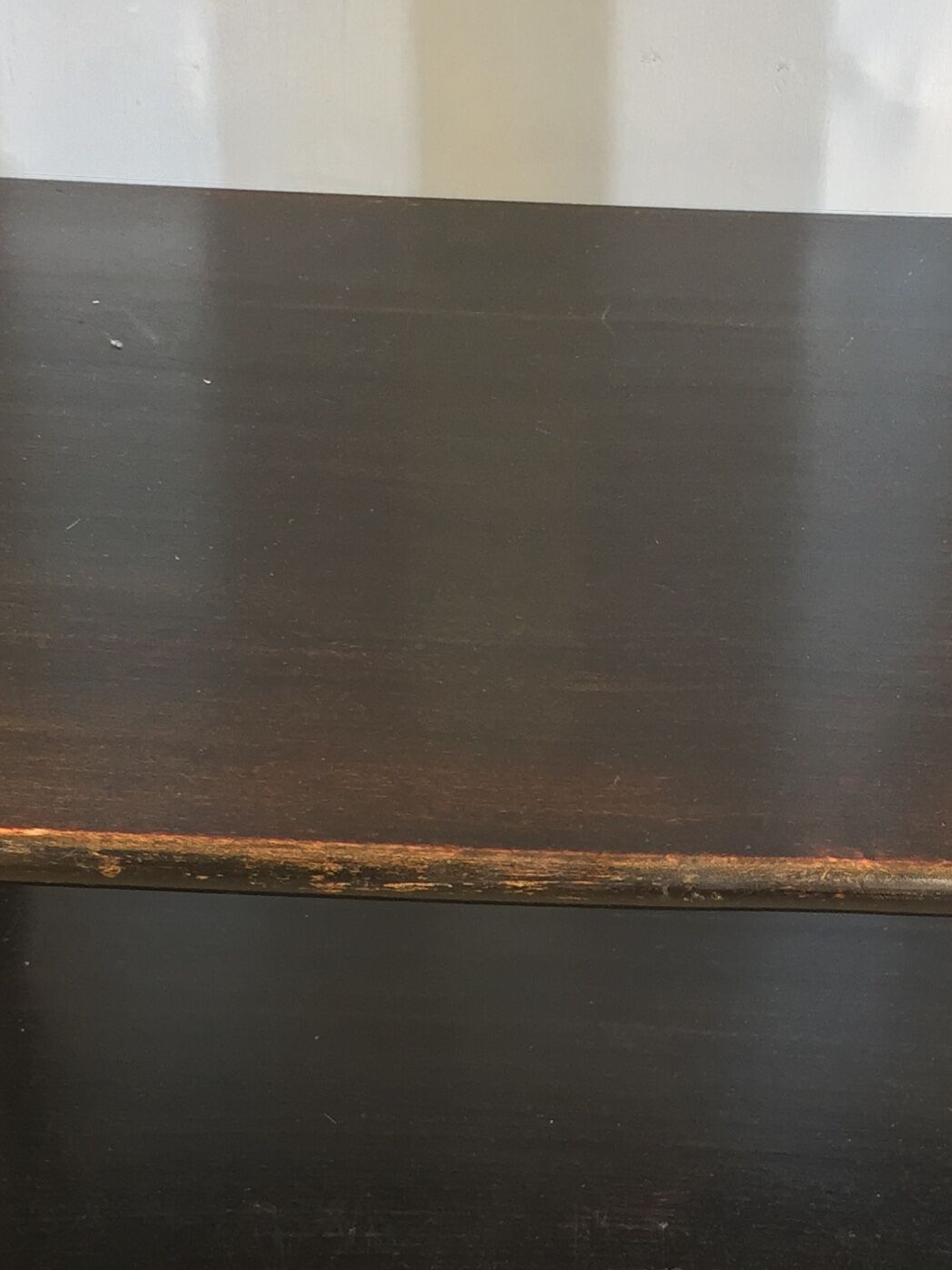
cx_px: 583
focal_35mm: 68
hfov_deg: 21.6
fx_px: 2493
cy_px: 947
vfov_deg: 28.2
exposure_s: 1/100
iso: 50
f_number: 2.2
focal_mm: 4.15
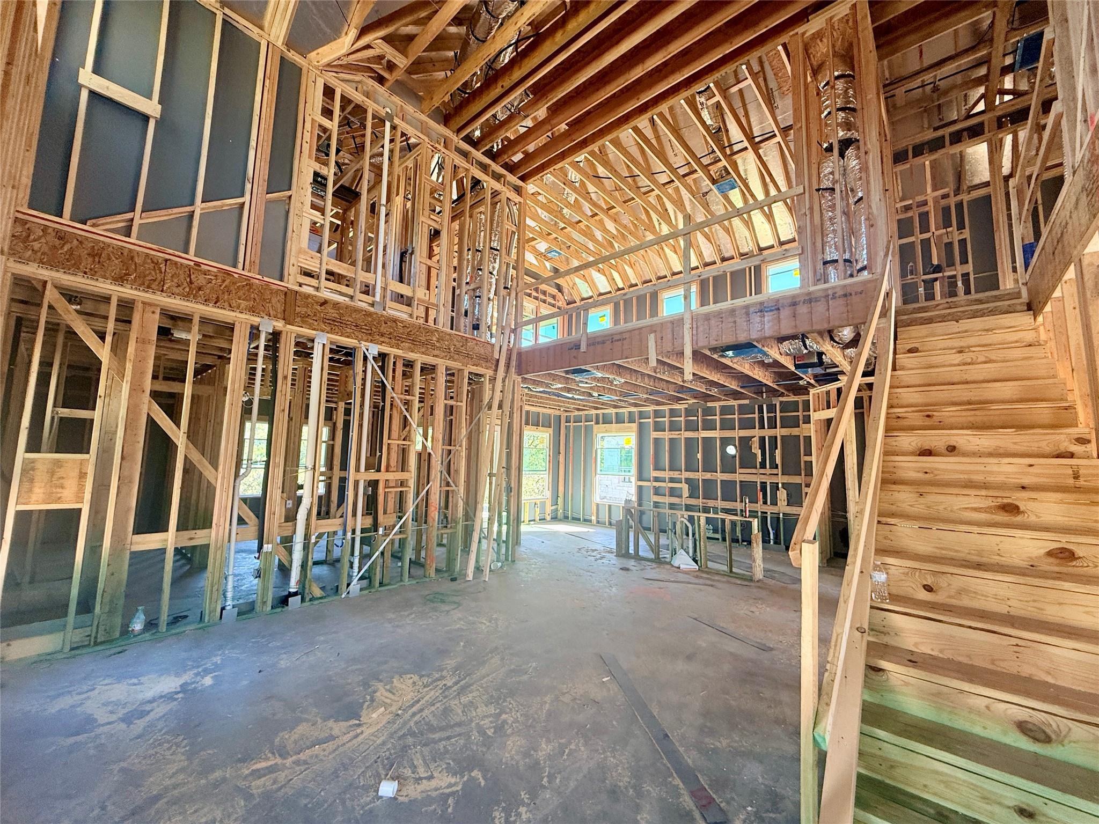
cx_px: 550
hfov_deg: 102.1
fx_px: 444
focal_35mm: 14
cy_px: 412
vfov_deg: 85.7
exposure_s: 1/99
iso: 160
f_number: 2.2
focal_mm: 2.22
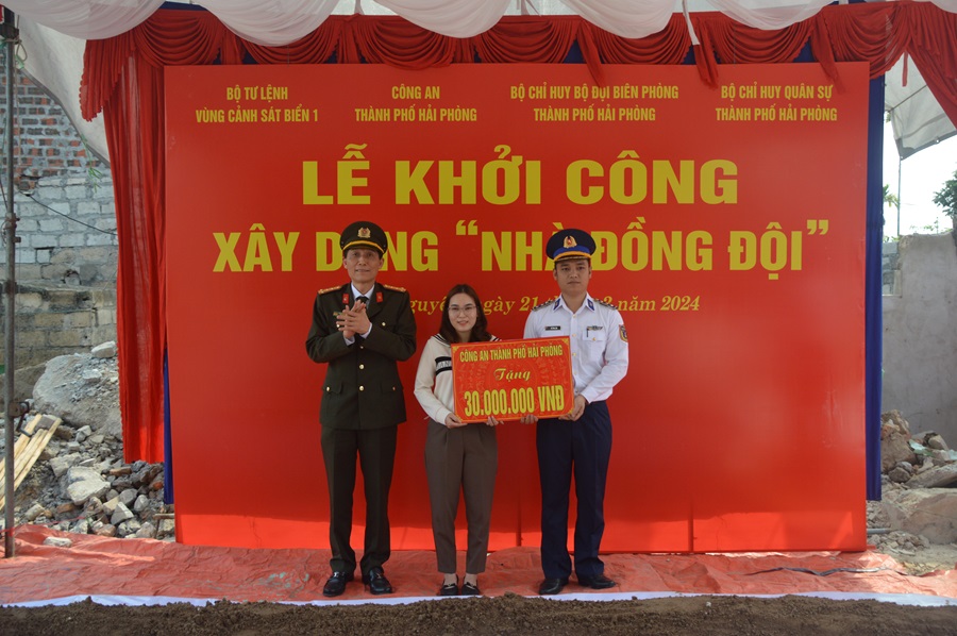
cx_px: 478
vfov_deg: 39.9
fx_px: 876
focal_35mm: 33
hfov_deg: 57.3
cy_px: 318
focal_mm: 22
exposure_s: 1/800
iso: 400
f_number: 4
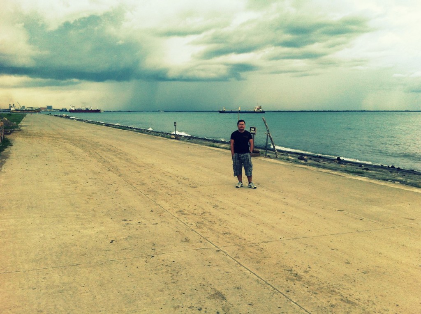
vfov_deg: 40.6
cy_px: 157
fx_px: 425
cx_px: 210
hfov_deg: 52.7
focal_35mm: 35
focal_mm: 3.85
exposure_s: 1/262
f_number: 2.8
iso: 80
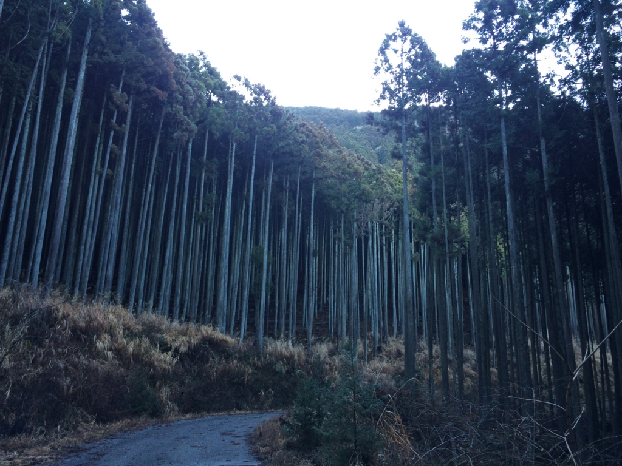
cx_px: 311
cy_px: 233
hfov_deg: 61.7
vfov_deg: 48.2
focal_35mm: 29
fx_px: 521
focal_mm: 4.15
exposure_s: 1/40
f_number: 2.2
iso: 40
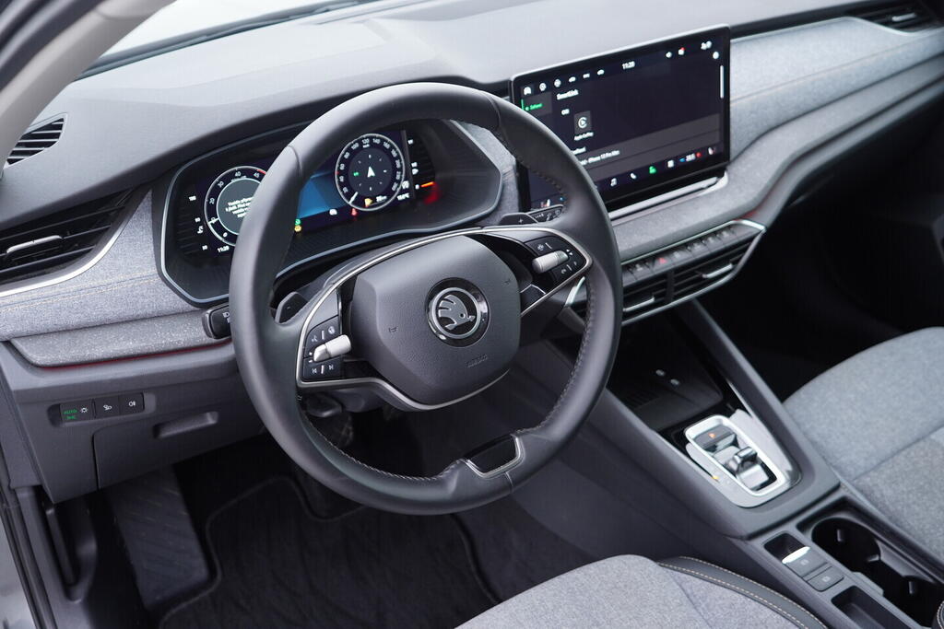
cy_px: 314
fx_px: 944
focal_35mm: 36
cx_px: 472
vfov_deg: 36.9
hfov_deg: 53.1
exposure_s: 1/40
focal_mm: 24
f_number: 2.8
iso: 320
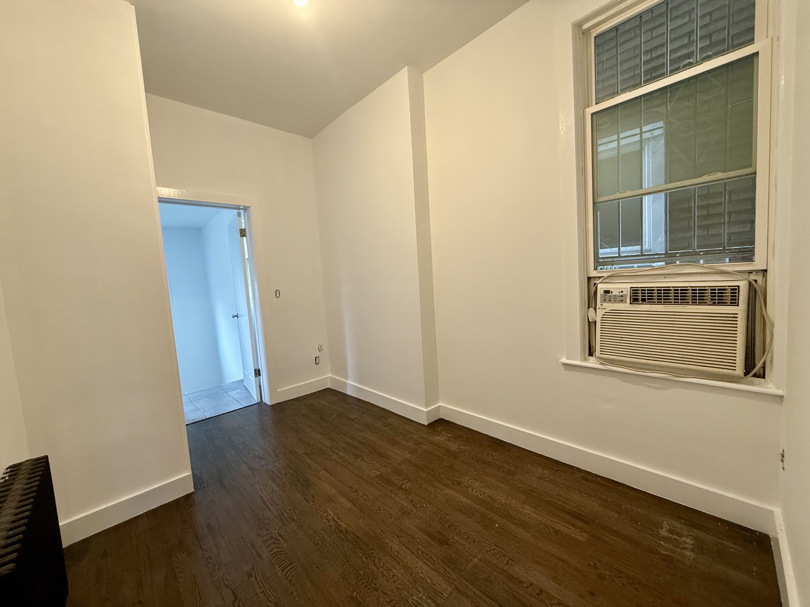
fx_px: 328
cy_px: 304
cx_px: 405
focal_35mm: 14
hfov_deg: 102.1
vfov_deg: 85.7
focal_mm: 2.22
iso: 200
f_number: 2.2
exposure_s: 1/60
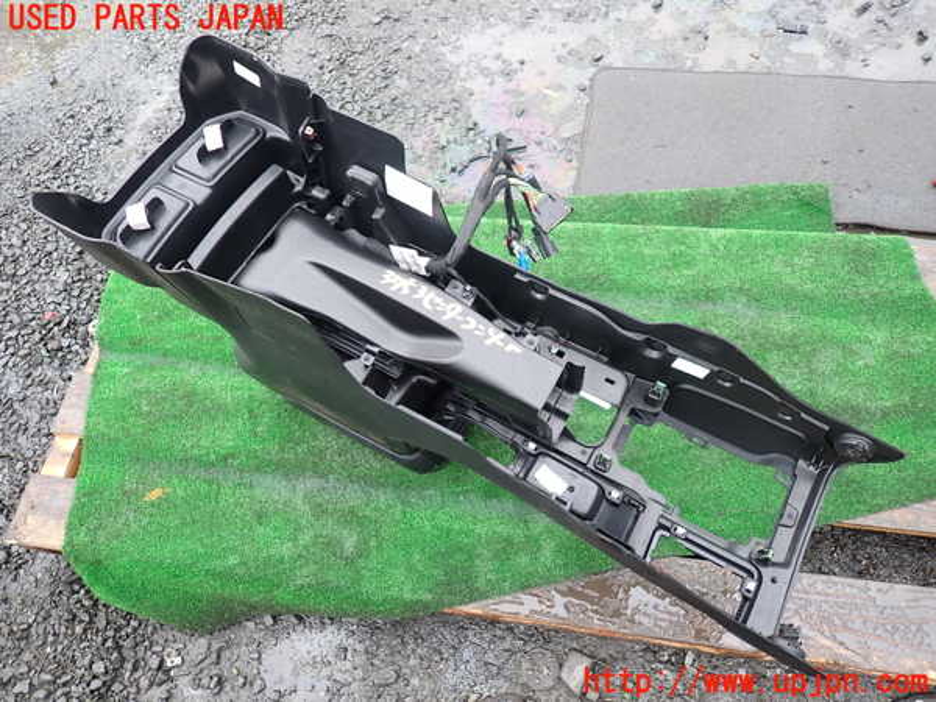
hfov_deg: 69.4
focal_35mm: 25
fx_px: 676
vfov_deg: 54.9
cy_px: 351
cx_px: 468
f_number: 2
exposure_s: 1/100
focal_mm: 4.5
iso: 100
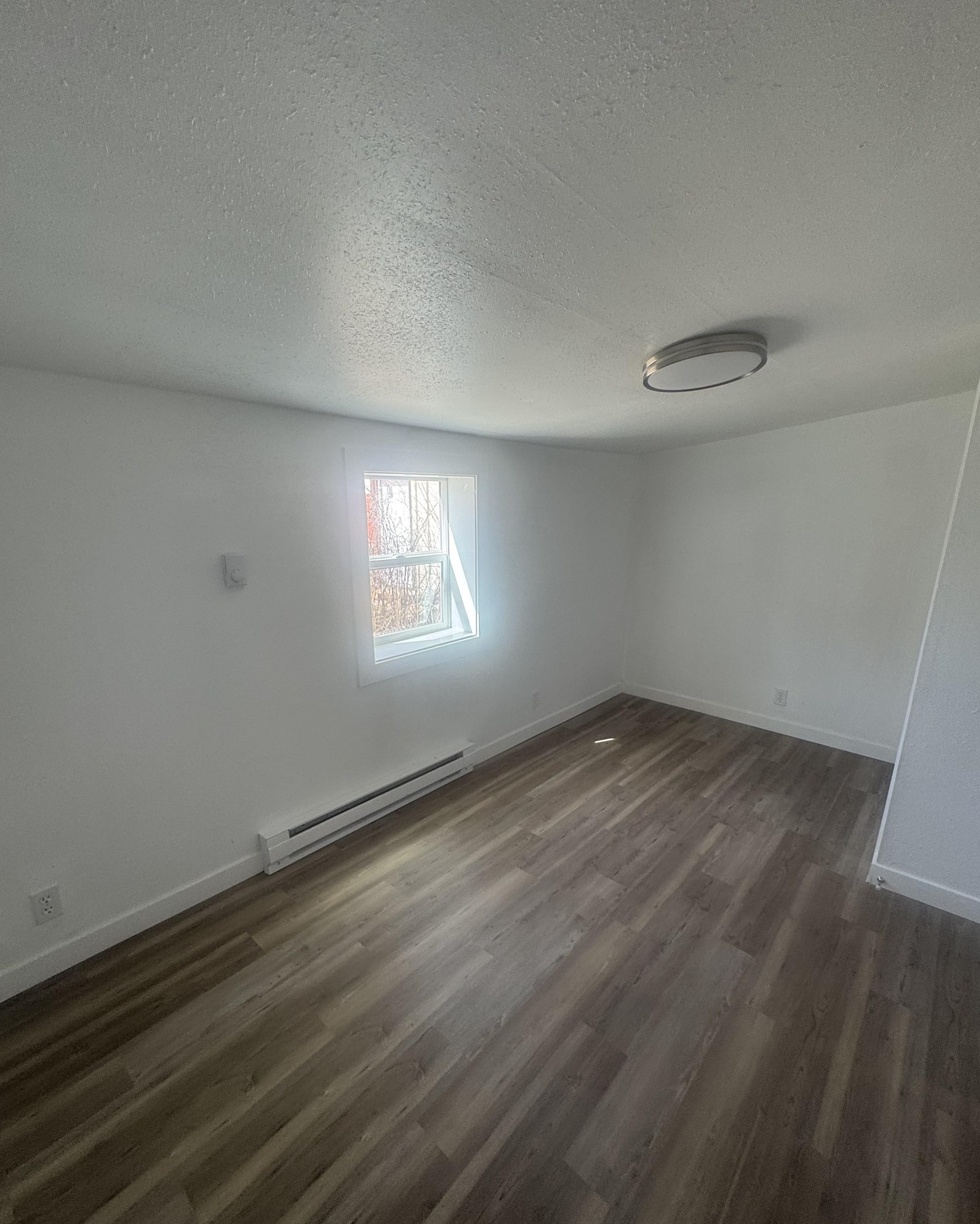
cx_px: 487
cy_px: 642
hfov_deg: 84.0
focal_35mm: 15
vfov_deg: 96.7
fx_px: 544
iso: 64
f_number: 2.2
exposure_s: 1/99
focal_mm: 2.22
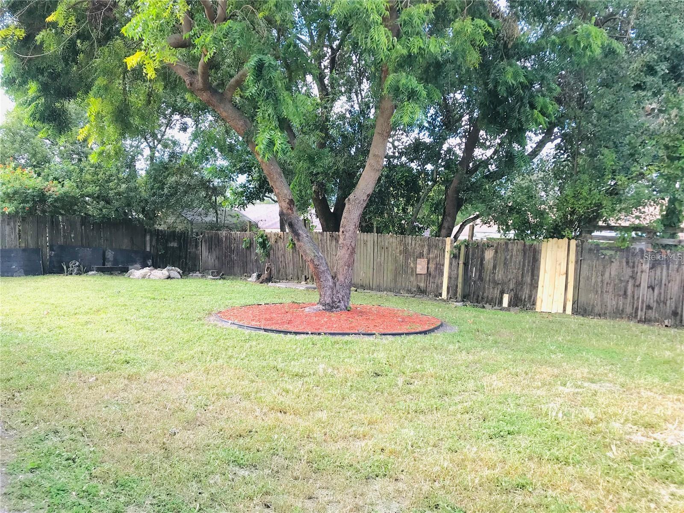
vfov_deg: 49.7
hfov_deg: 63.4
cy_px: 256
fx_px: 553
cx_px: 342
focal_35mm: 28
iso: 20
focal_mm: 3.99
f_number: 1.8
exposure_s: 1/221
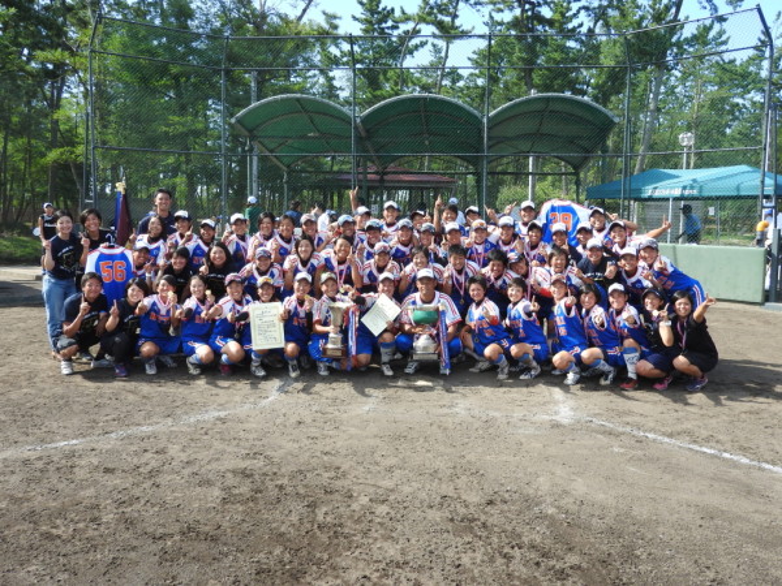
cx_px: 391
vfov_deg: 42.9
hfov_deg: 55.4
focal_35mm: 33
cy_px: 293
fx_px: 745
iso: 100
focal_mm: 5.9
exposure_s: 1/400
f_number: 3.6
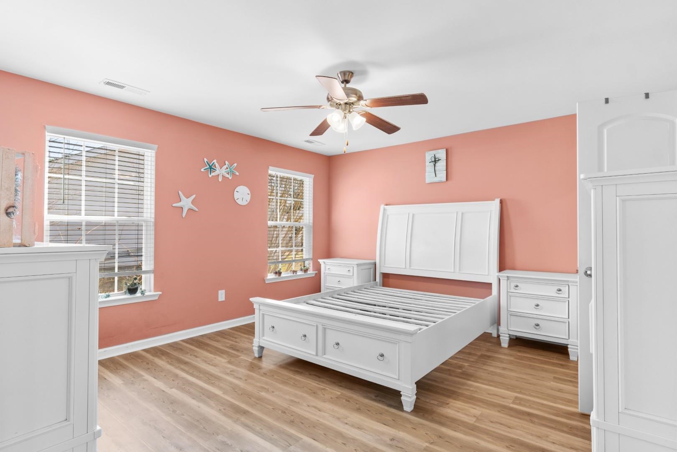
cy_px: 226
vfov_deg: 67.4
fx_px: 338
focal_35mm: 18
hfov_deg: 90.0
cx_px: 338
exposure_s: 1/5
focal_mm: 12
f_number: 4.8
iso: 100
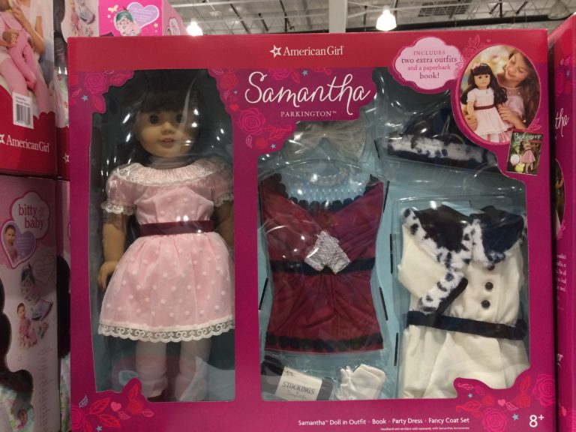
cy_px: 216
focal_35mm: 29
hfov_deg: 61.7
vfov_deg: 48.2
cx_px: 288
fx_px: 483
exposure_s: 1/30
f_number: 2.2
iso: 160
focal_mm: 4.15
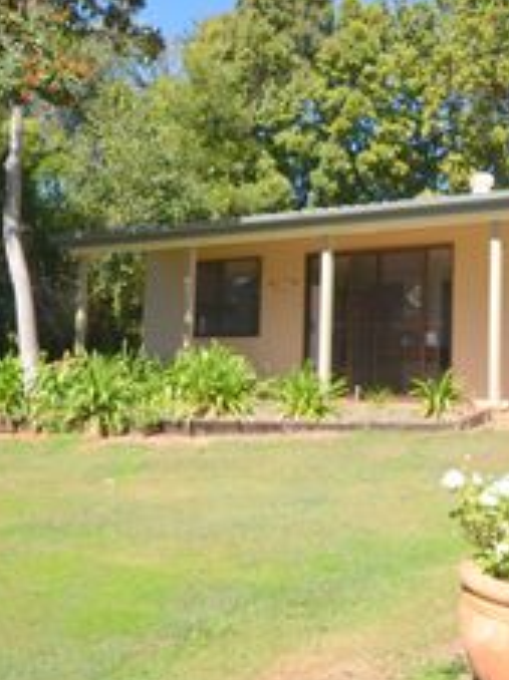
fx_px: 825
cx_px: 386
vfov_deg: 44.8
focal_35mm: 42
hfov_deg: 33.6
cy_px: 299
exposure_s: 1/200
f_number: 7.1
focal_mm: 14
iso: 100
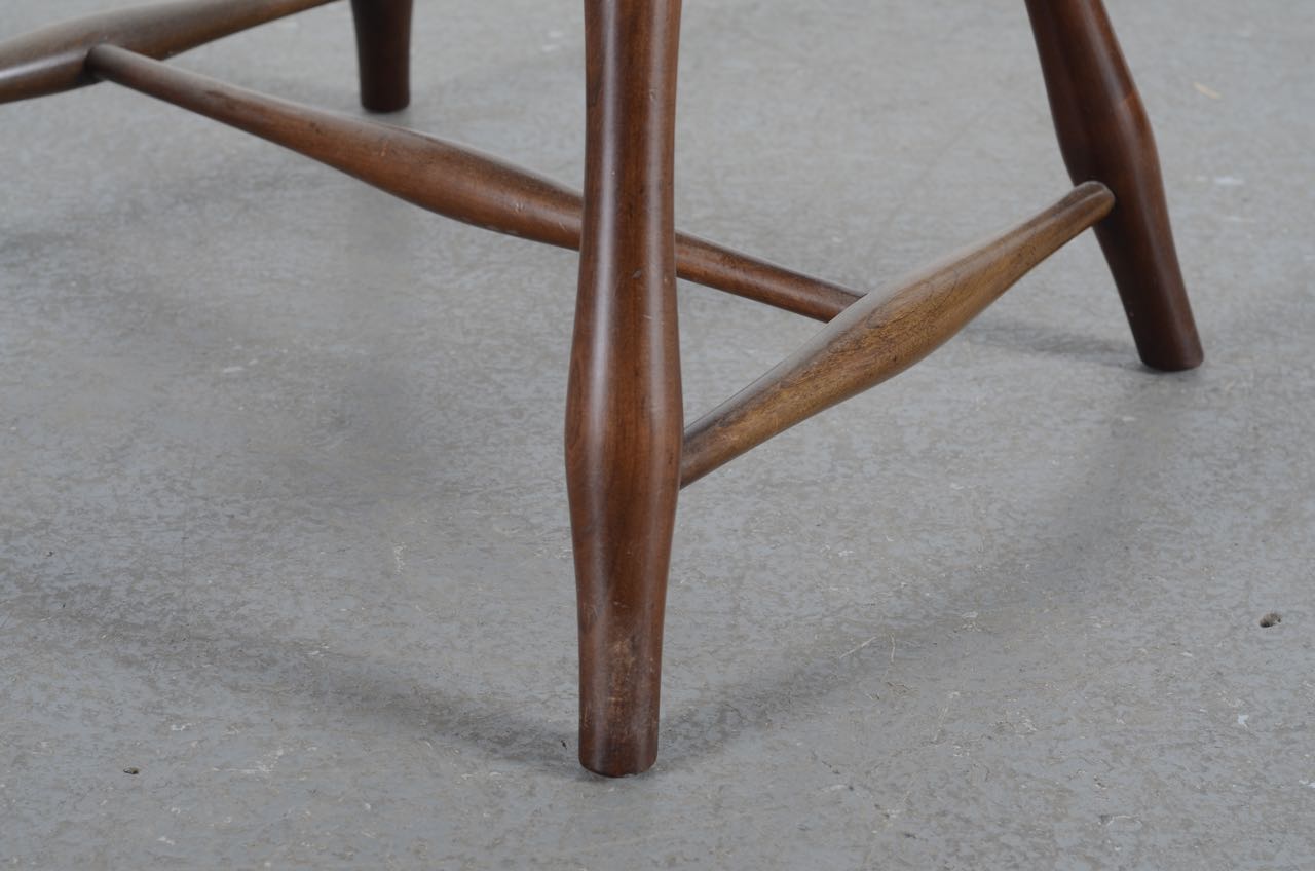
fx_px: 2734
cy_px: 436
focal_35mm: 75
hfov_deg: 27.0
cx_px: 658
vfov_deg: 18.1
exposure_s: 1/125
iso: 100
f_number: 5.6
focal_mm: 50
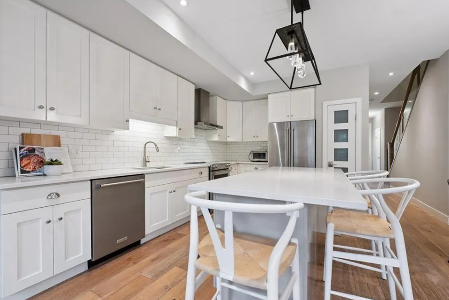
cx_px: 222
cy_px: 156
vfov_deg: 73.8
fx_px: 200
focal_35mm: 16
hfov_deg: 96.7
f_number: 8
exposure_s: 1/13
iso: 200
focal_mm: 15
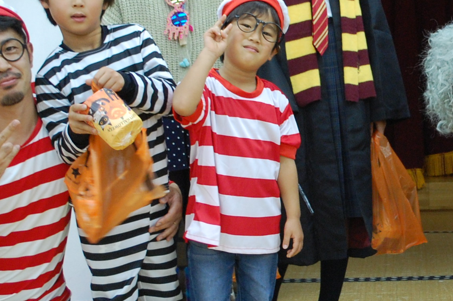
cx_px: 415
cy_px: 107
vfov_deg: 13.4
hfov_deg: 19.6
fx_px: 1283
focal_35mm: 102
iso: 800
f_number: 4.5
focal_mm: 26
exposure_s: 1/15
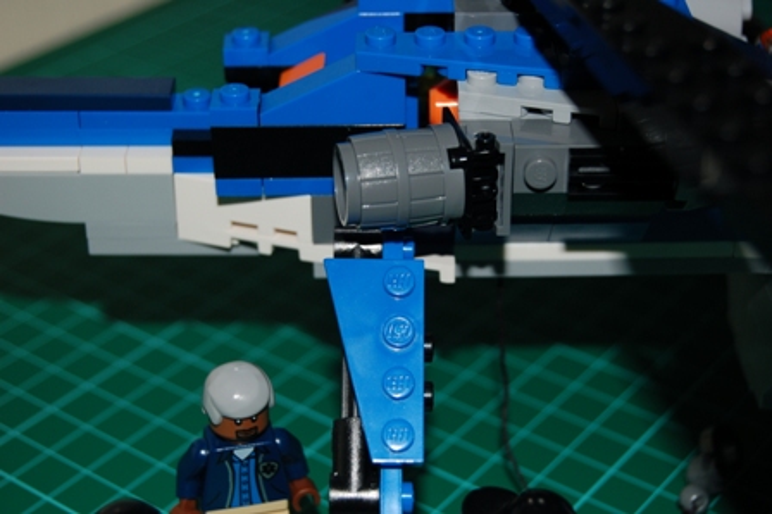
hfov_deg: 26.0
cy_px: 257
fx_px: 1671
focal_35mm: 78
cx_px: 386
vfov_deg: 17.5
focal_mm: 52
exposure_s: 1/125
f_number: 5.6
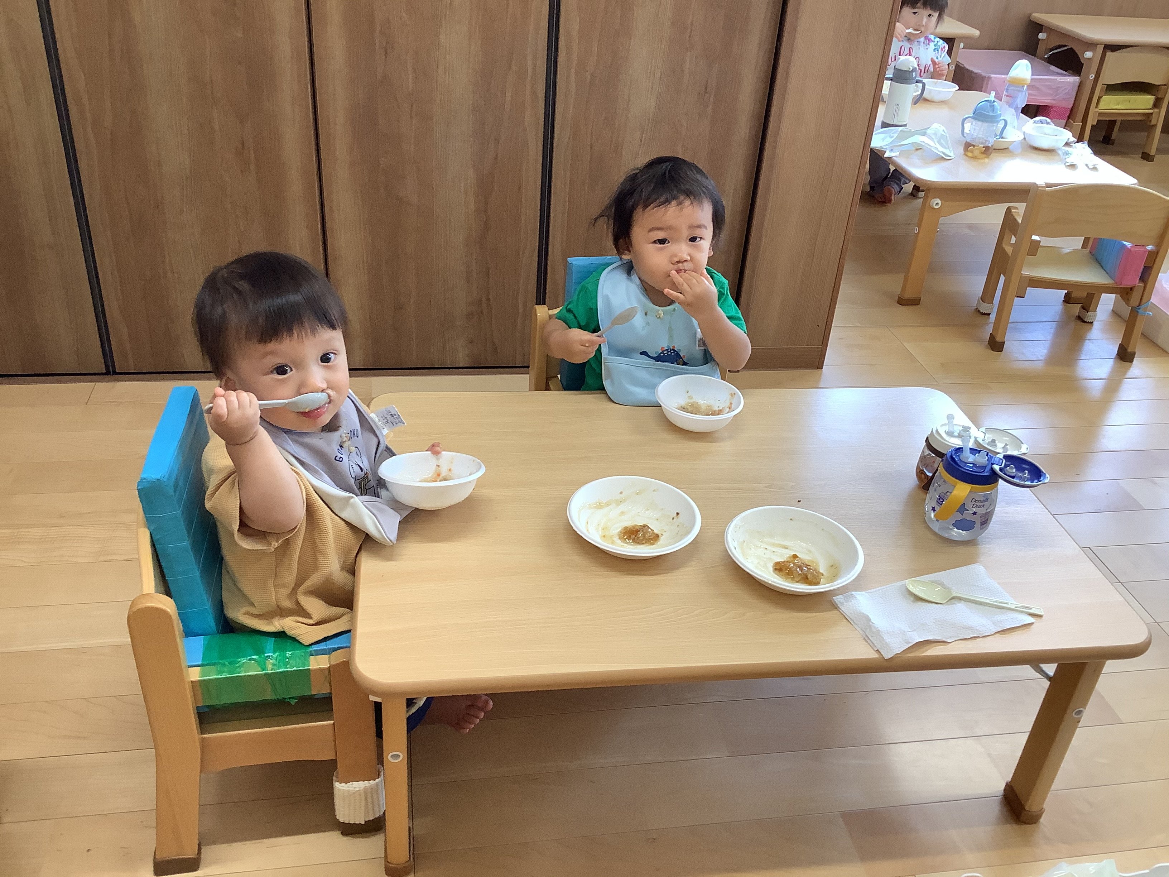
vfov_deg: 45.4
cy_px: 438
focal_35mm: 31
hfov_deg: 58.4
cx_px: 584
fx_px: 1047
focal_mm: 3.3
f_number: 2.4
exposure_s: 1/60
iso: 80
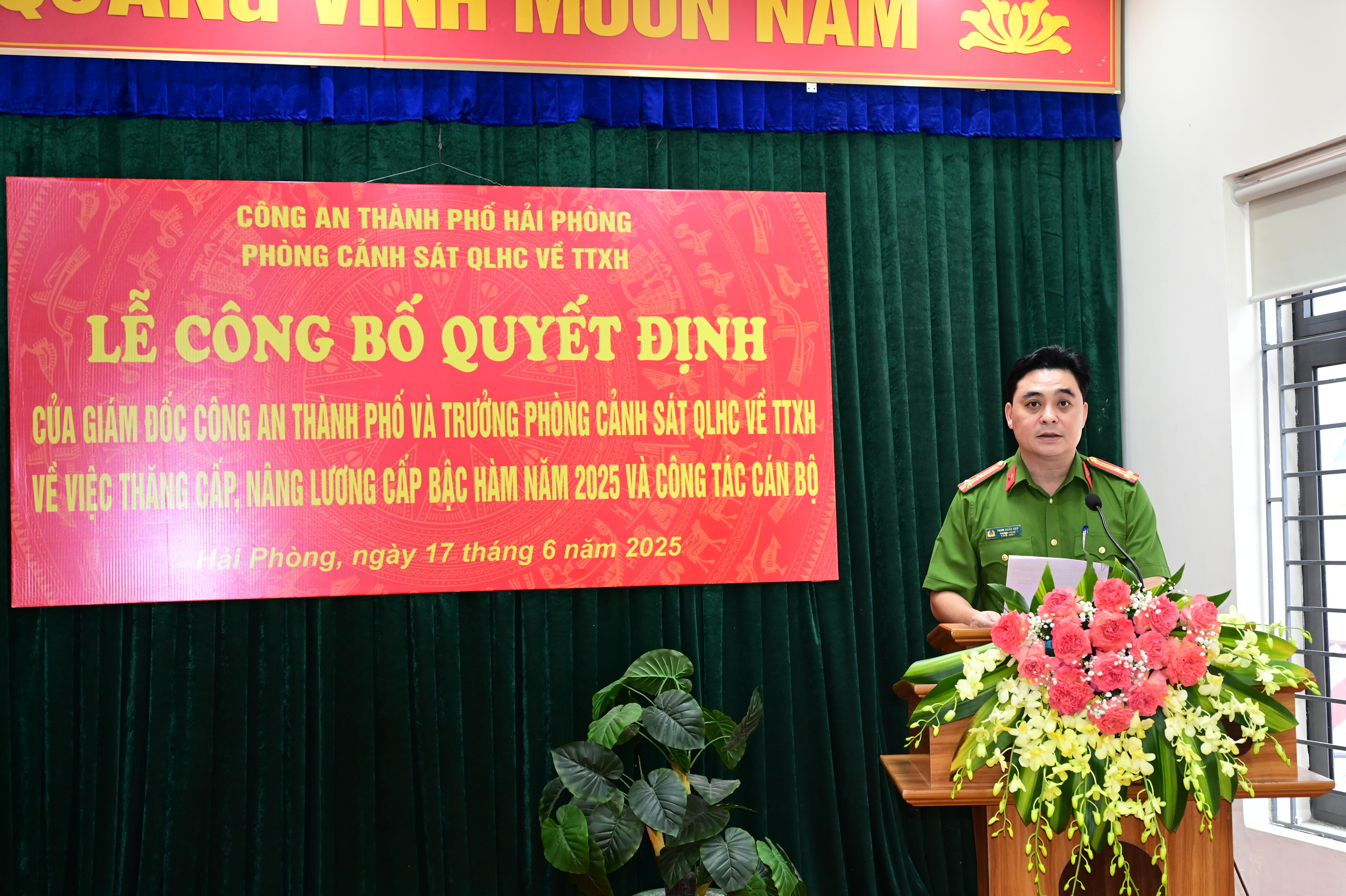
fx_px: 1794
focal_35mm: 48
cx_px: 673
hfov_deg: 41.1
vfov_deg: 28.1
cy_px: 448
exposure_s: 1/100
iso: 2500
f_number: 5
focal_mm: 48
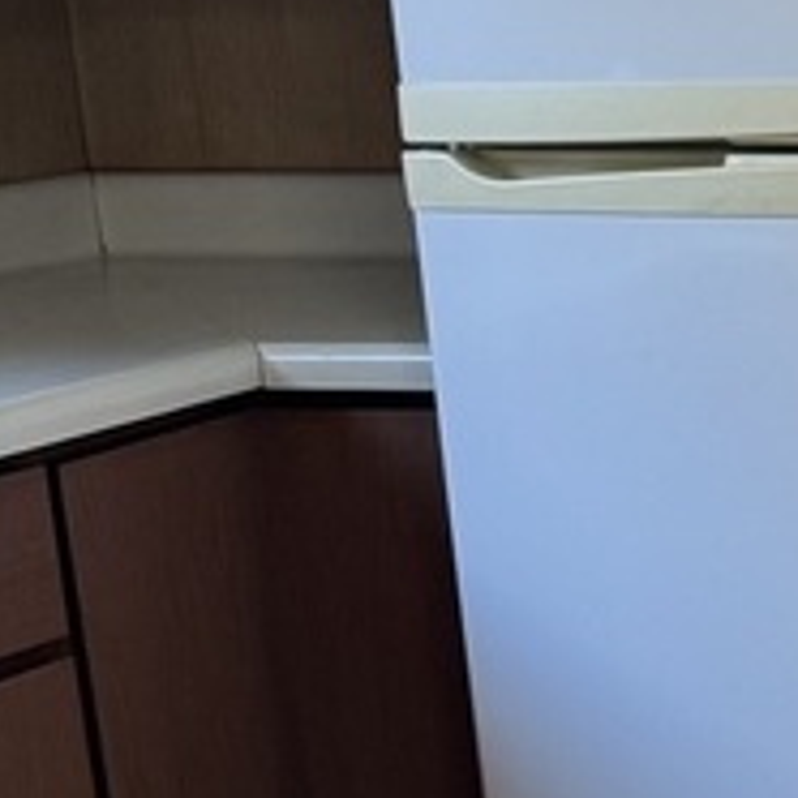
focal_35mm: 123
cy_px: 691
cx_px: 1725
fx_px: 3208
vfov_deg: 14.1
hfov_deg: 12.2
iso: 200
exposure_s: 1/120
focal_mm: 6.76
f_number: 1.78
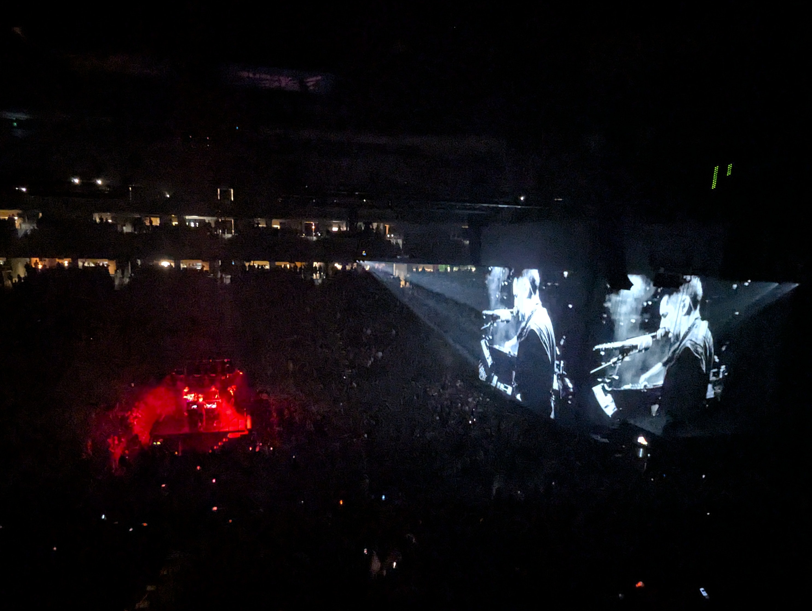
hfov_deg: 76.2
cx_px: 378
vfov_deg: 60.9
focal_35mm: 22
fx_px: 517
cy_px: 355
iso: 1810
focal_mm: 2.35
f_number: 2.2
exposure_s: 1/14.9
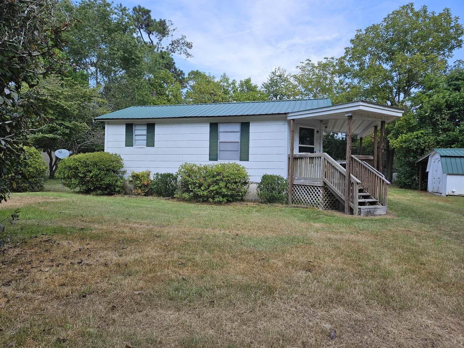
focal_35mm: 23
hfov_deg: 73.9
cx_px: 232
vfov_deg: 58.9
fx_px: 308
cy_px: 174
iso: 40
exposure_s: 1/1269
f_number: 1.8
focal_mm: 5.4
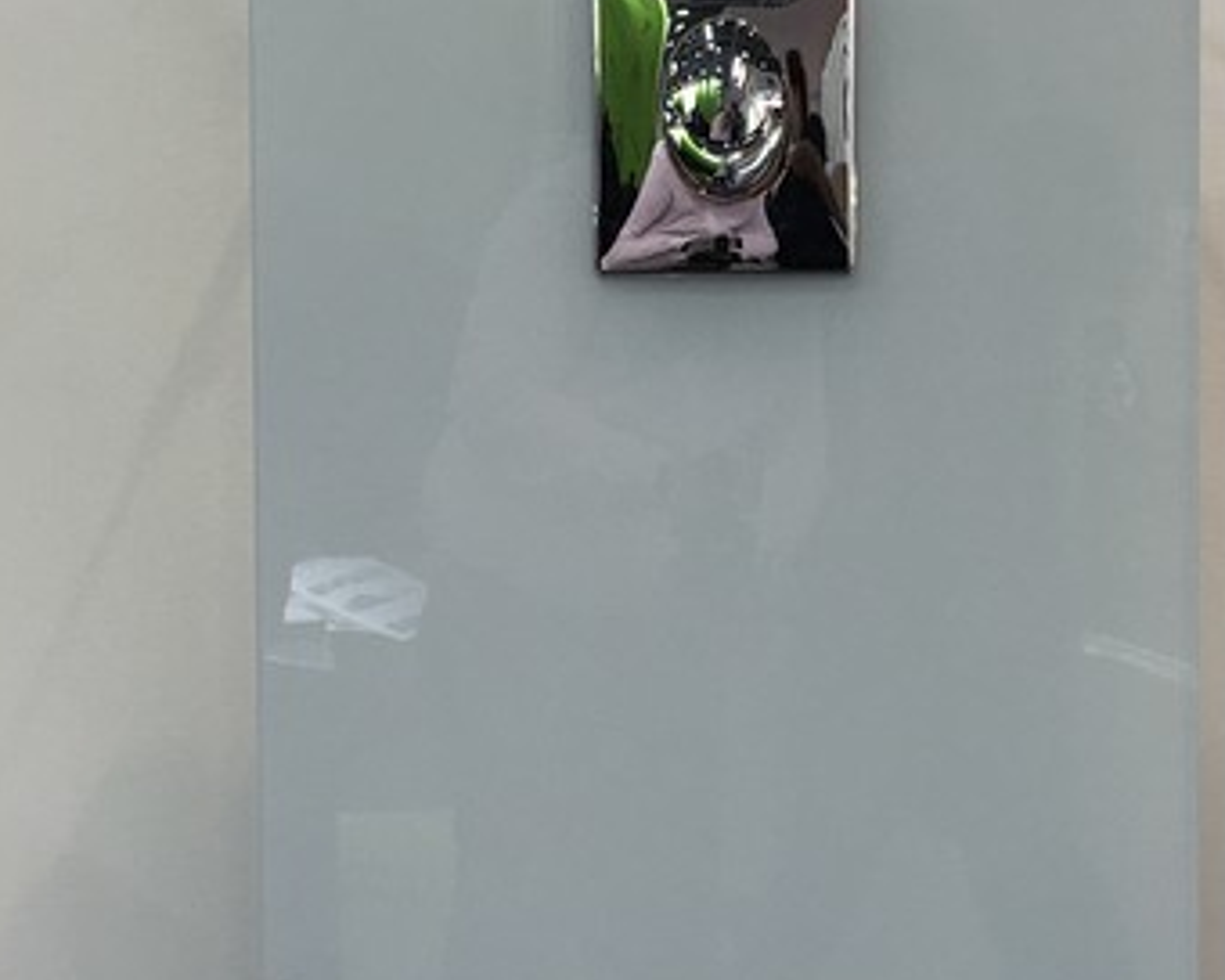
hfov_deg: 19.2
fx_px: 3626
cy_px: 627
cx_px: 681
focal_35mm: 100
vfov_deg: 15.4
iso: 32
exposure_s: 1/33
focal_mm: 4.15
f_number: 2.2
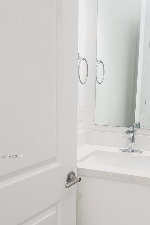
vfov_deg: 42.0
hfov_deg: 28.9
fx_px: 287
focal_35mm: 46
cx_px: 109
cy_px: 156
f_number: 2.4
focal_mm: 4.3
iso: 250
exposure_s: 1/120
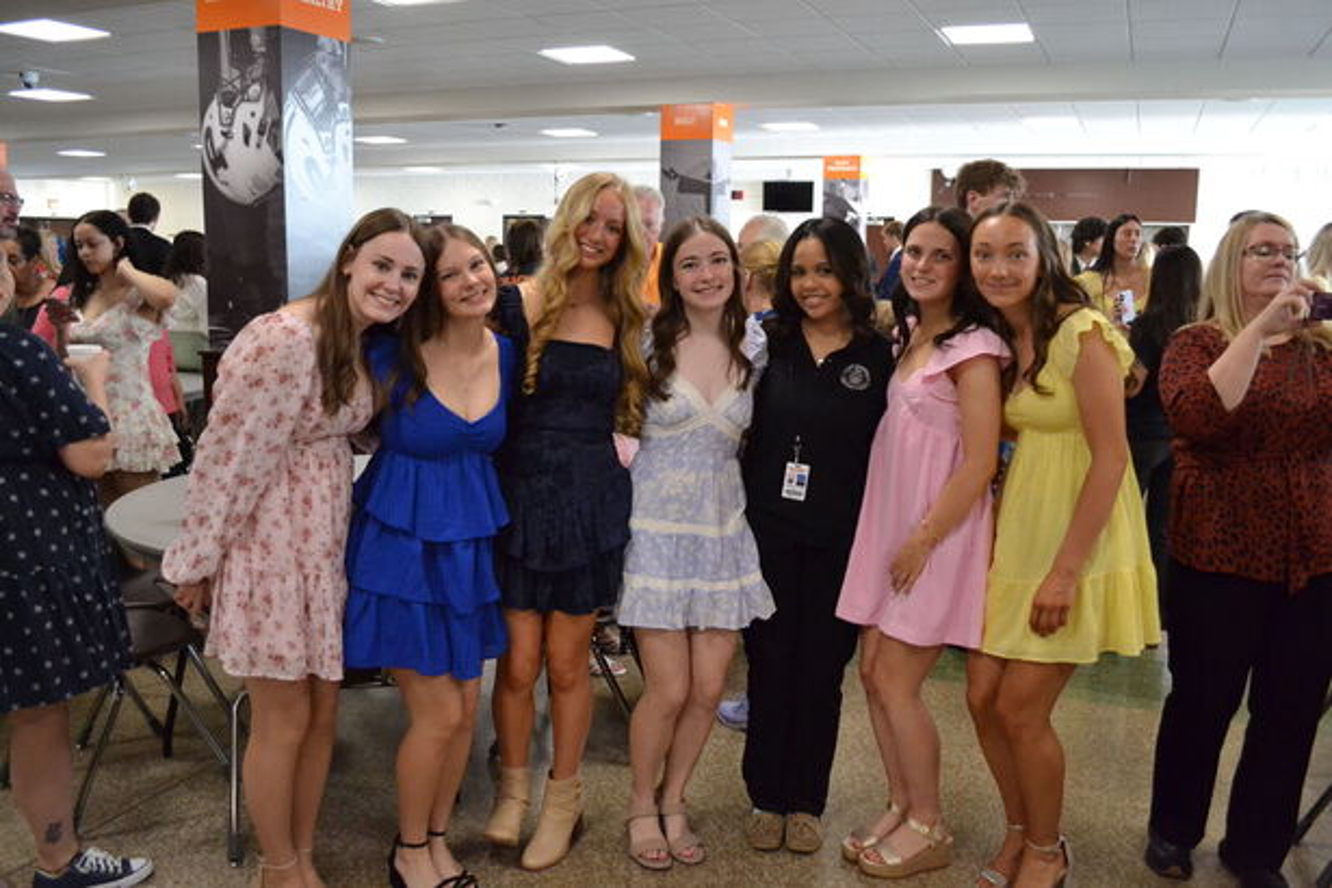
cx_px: 666
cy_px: 444
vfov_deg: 43.6
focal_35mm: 30
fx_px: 1110
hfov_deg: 61.9
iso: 3200
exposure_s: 1/320
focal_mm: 20
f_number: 3.8
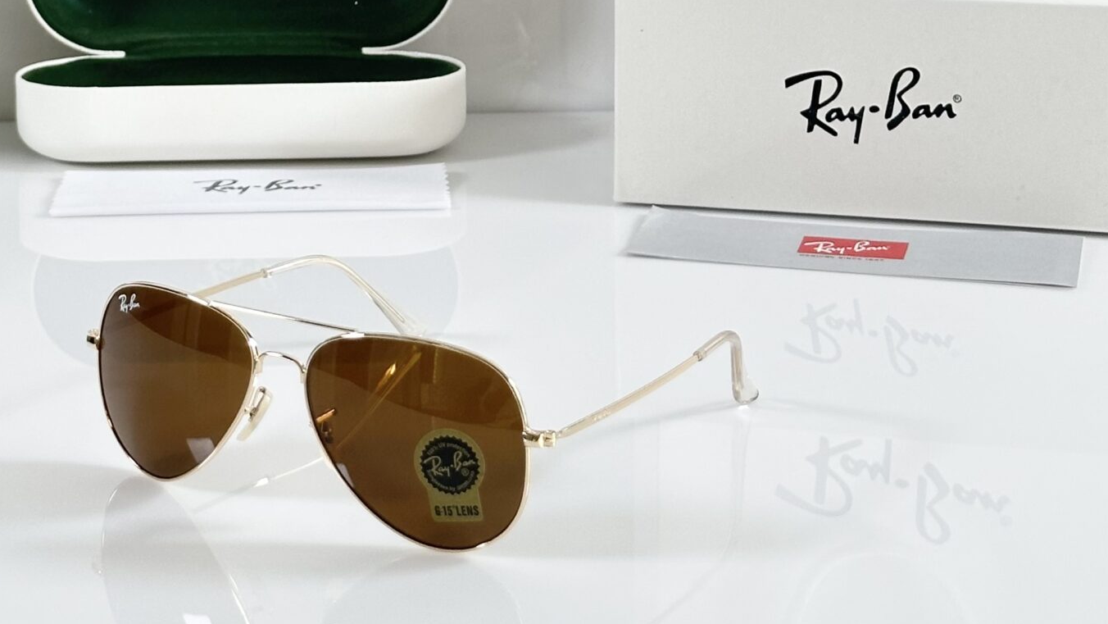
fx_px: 2909
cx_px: 356
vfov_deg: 11.9
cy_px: -161
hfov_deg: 21.5
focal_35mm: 99
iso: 80
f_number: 1.78
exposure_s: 1/121
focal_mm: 6.86
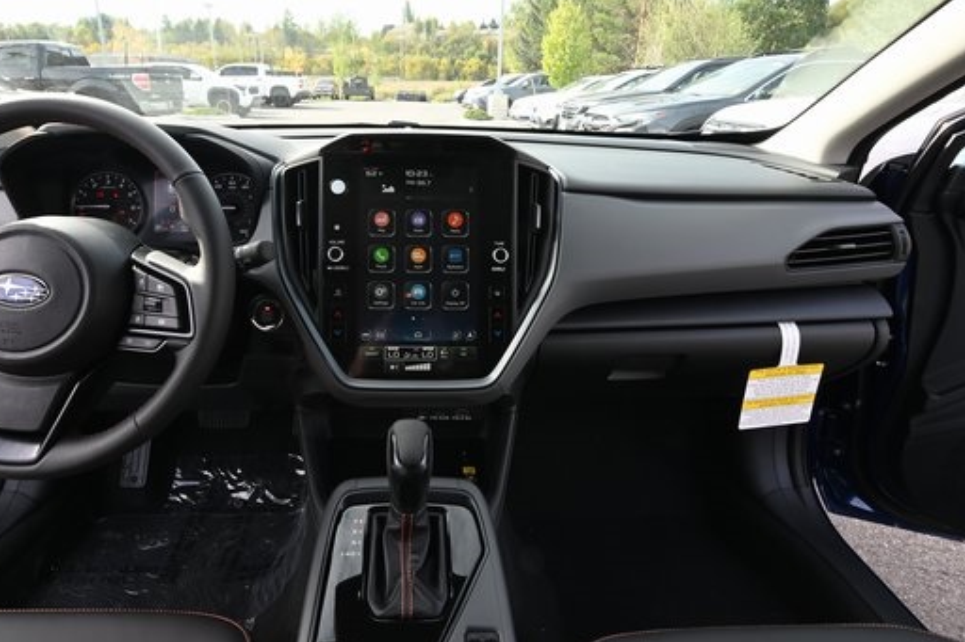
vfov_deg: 61.7
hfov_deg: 83.6
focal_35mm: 20
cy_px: 279
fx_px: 536
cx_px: 424
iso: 640
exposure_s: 1/30
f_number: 16
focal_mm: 16
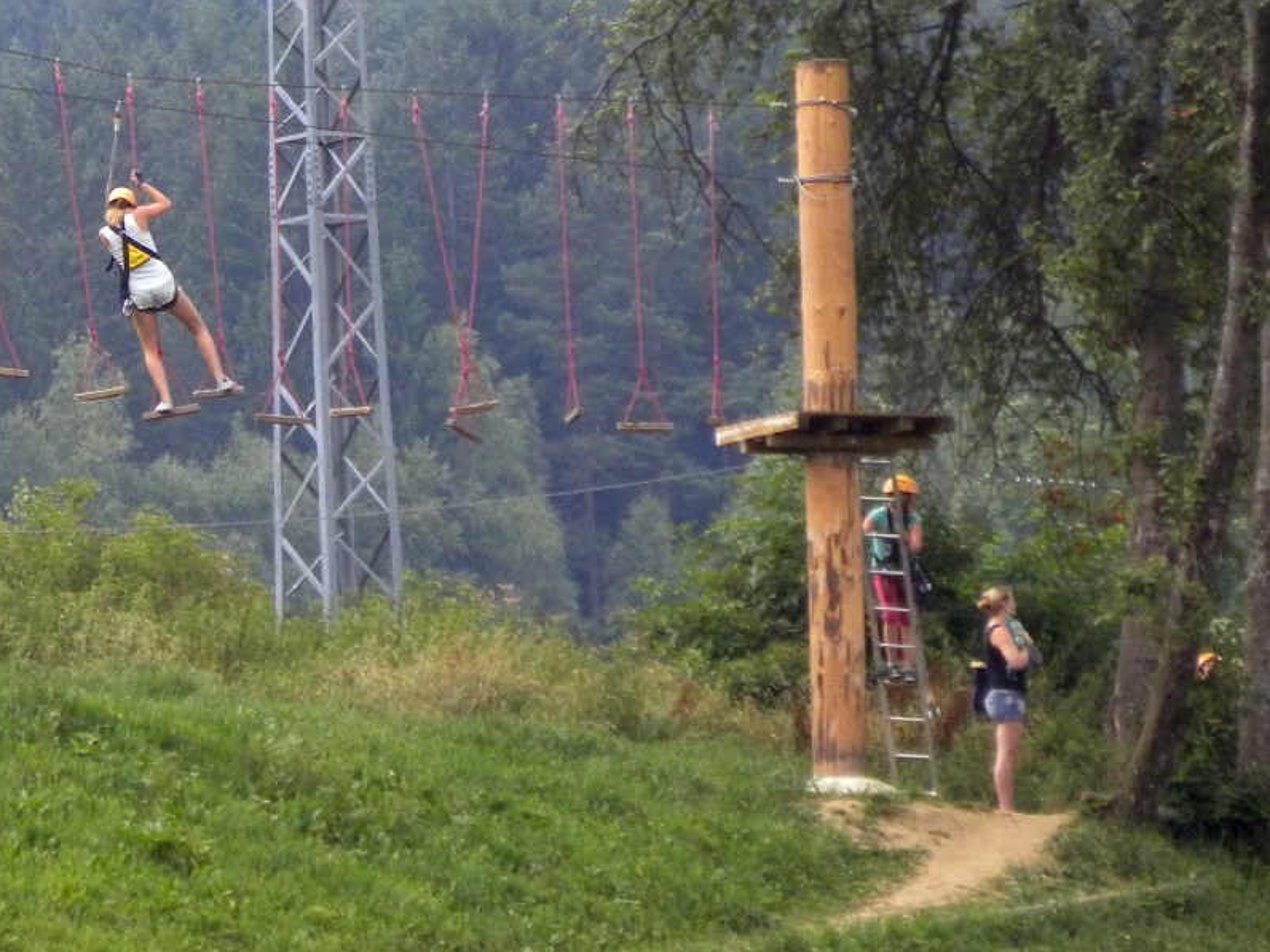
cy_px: 475
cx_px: 635
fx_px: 13905
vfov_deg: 3.9
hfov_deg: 5.2
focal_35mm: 379
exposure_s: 1/164
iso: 202
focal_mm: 67.2
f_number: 5
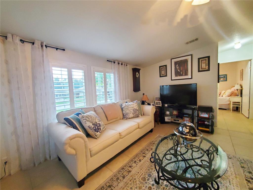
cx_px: 126
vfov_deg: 89.9
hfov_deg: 106.2
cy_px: 95
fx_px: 95
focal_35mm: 13
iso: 250
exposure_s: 1/60
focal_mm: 1.8
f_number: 2.2
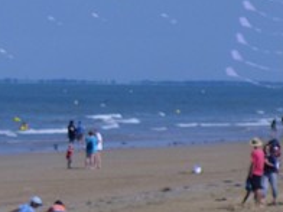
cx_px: -95
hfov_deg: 4.5
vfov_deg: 3.4
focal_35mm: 436
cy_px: -39
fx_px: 3564
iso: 80
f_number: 13.9
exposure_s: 1/152
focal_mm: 21.83
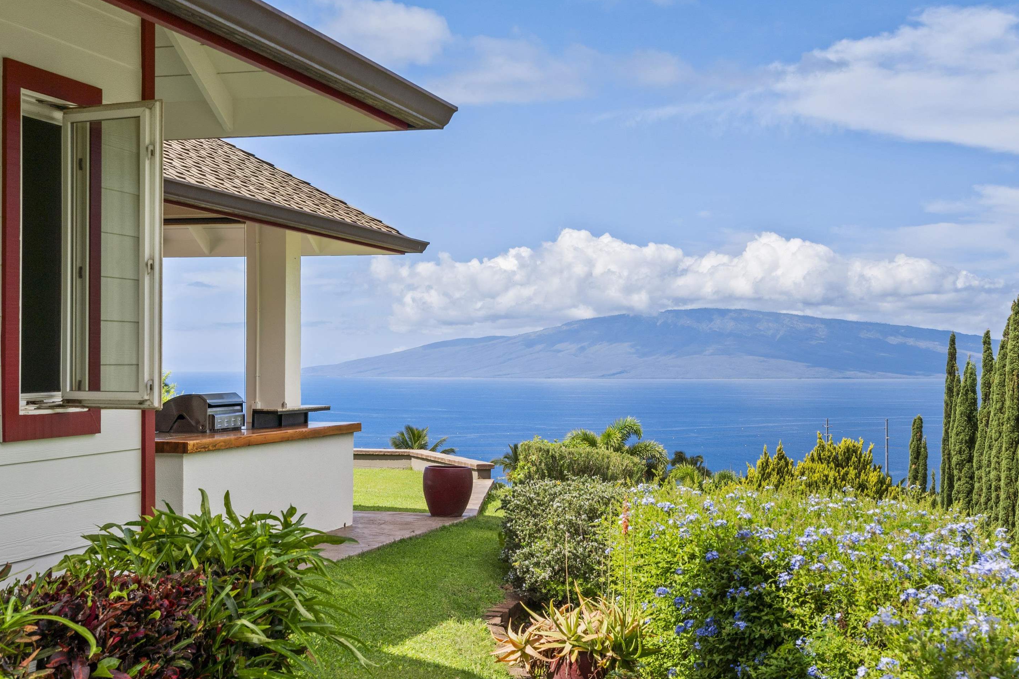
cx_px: 530
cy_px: 347
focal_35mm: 56
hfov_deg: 35.6
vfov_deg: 24.2
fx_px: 1585
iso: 125
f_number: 8
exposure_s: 1/640
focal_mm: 35
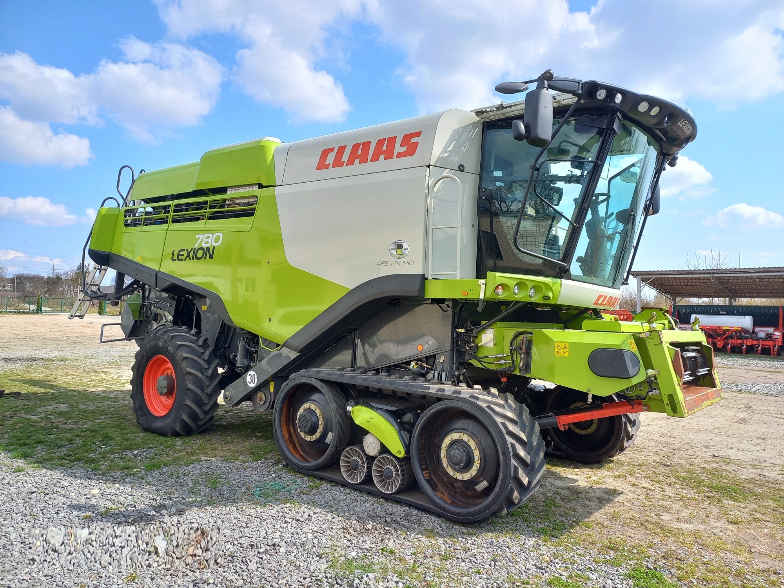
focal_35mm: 25
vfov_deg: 54.9
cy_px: 294
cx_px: 392
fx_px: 566
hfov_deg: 69.4
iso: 50
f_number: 1.8
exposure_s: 1/477
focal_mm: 4.65
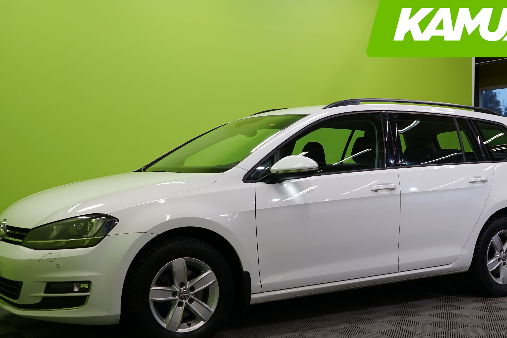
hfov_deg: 41.1
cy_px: 221
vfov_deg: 27.9
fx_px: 676
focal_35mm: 48
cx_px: 271
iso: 400
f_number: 5.6
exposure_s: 1/40
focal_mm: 32
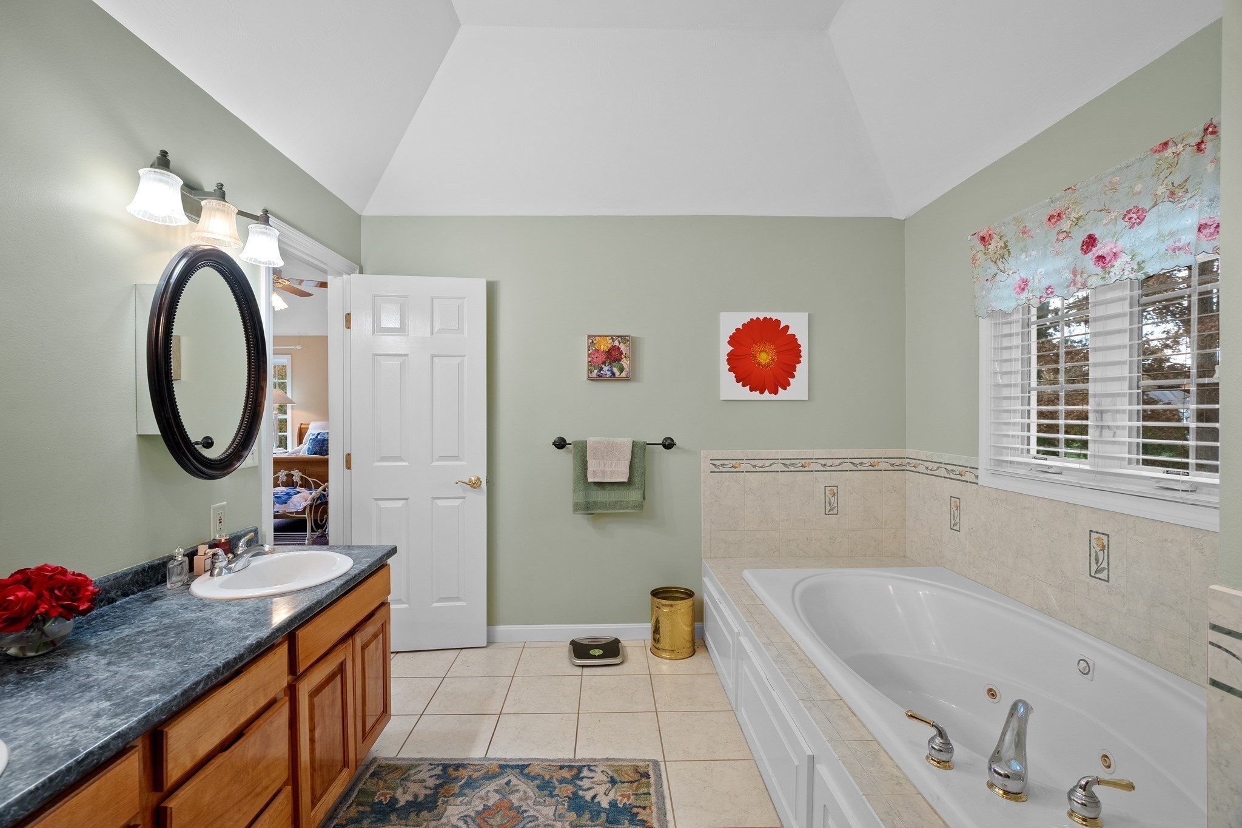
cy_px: 414
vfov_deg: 73.7
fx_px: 552
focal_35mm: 16
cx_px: 621
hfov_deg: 96.7
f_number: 8
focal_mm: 16
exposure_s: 1/2
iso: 320
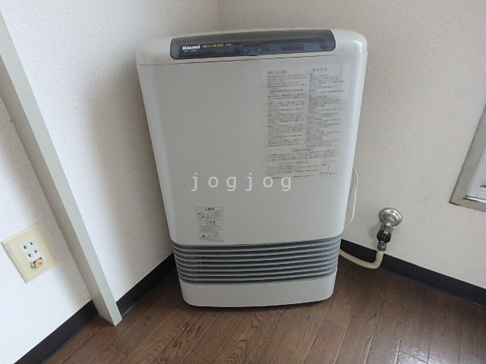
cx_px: 243
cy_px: 182
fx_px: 295
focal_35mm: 21
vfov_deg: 63.4
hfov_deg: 79.0
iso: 640
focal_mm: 3.7
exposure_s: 1/30
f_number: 3.5
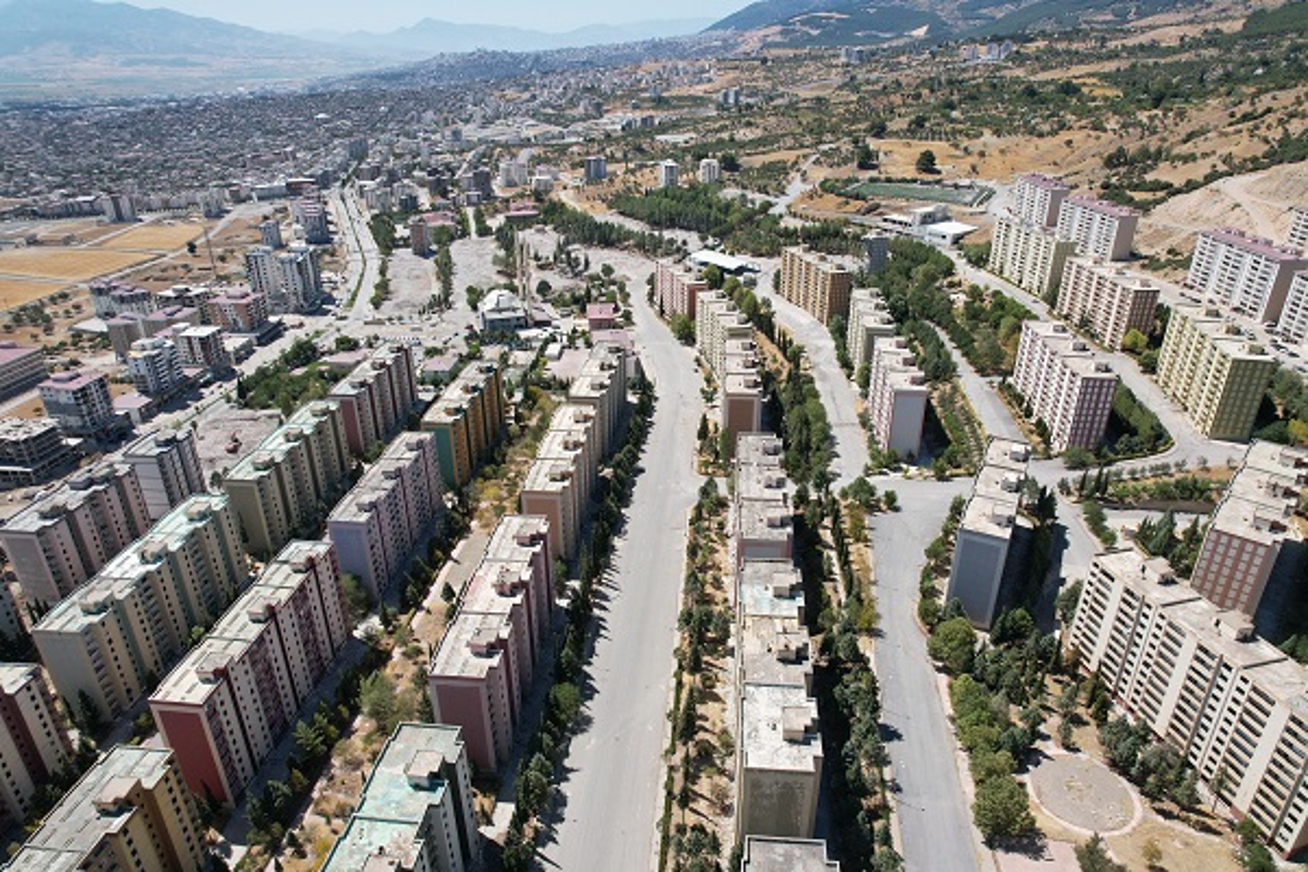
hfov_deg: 78.6
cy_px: 436
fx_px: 799
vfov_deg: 57.2
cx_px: 654
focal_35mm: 22
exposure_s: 1/640
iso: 130
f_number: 2.8
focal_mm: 8.38
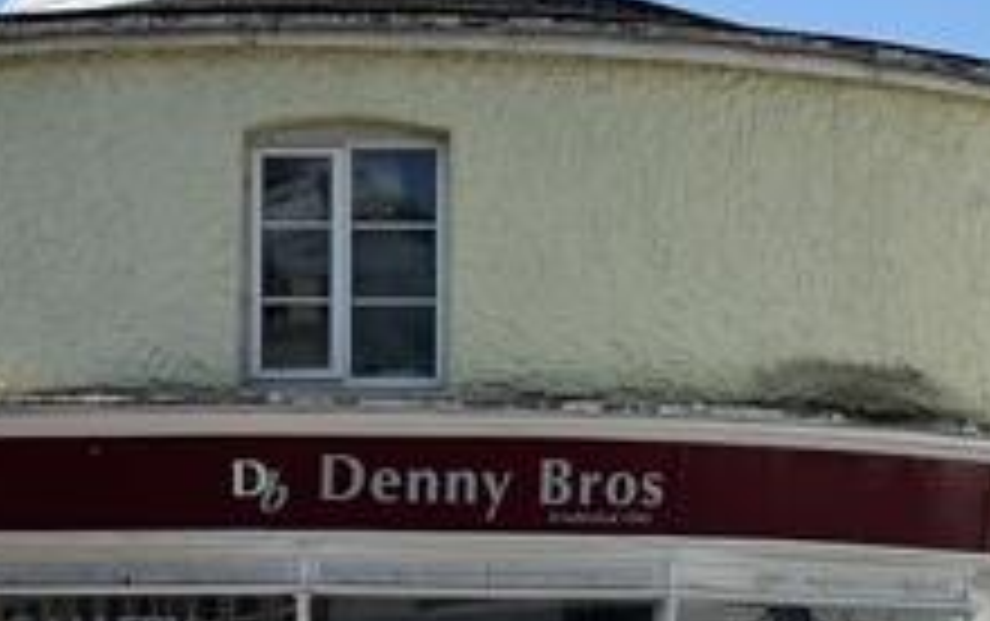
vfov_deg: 10.3
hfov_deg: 16.3
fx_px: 3457
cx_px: 400
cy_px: 418
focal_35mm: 128
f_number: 1.6
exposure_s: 1/3861
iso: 32
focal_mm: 4.2
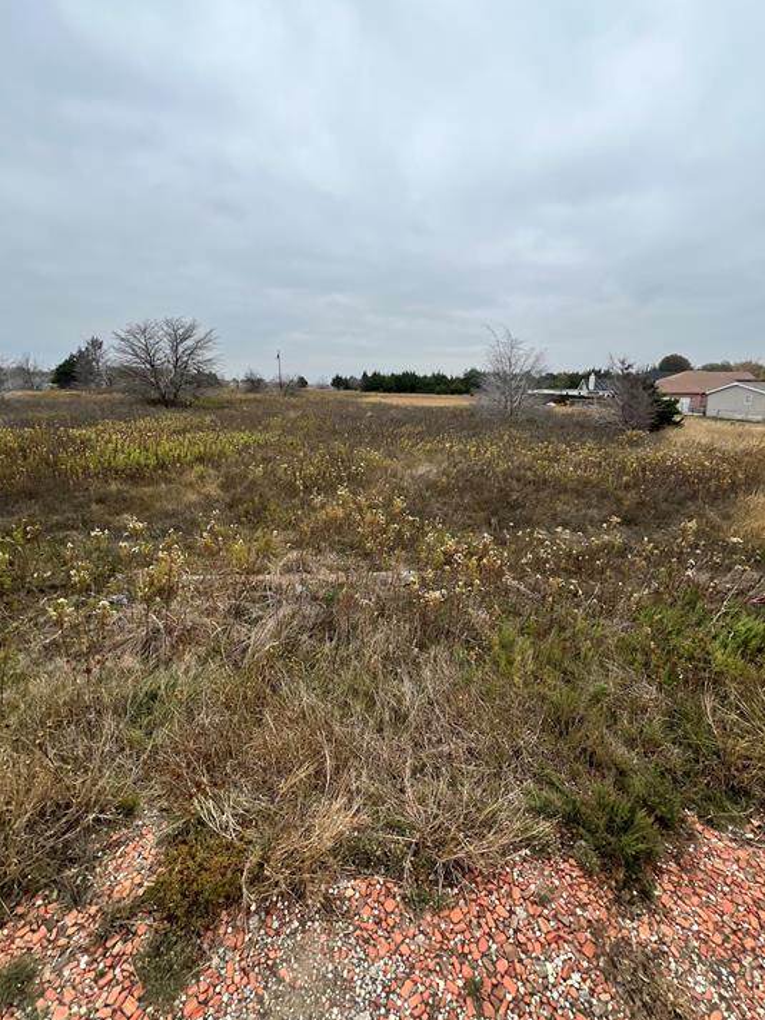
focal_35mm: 14
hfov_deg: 85.7
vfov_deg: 102.0
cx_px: 377
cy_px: 501
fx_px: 412
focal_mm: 1.57
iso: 32
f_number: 1.8
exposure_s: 1/752
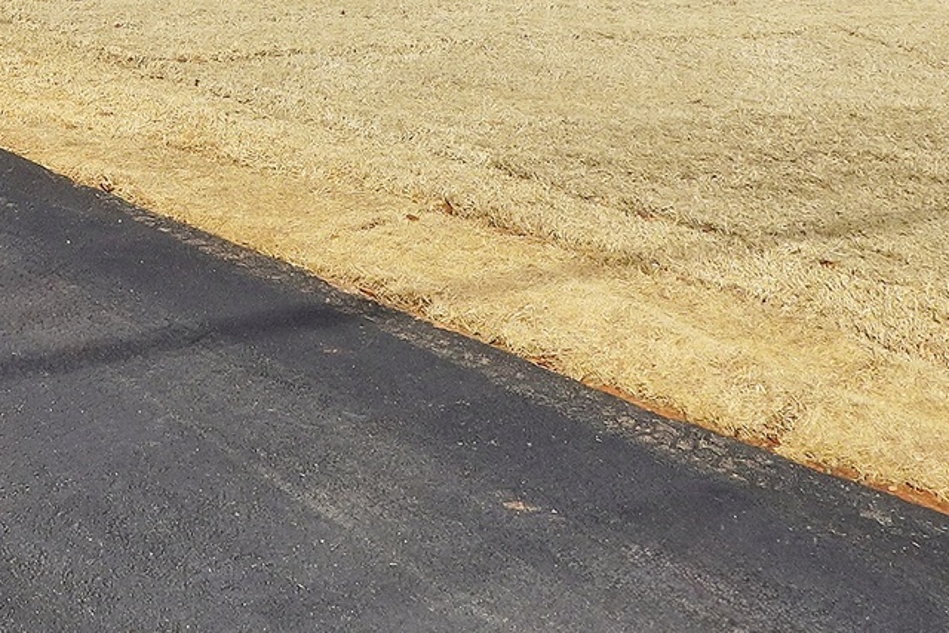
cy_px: -393
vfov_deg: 16.7
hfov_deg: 26.6
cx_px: 3
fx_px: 1898
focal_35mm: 72
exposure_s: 1/250
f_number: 10
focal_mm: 10
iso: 100
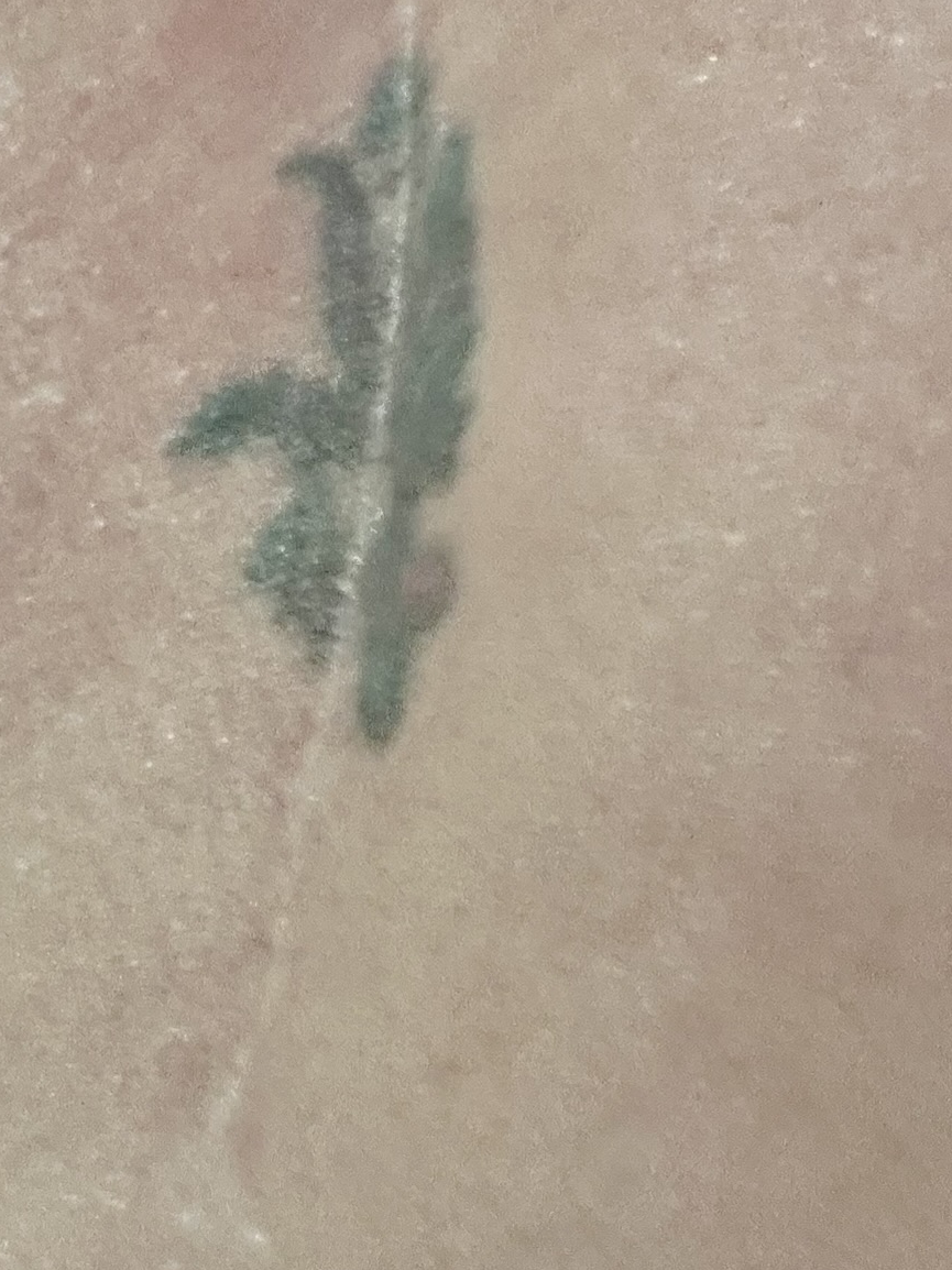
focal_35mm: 52
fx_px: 1907
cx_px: 285
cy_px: 296
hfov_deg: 27.8
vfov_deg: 35.9
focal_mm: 2.69
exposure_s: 1/29
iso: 640
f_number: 1.9
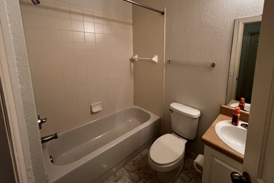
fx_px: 114
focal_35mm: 15
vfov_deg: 76.2
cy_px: 71
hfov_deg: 100.0
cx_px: 151
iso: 200
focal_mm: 1.57
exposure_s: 1/120
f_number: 1.8
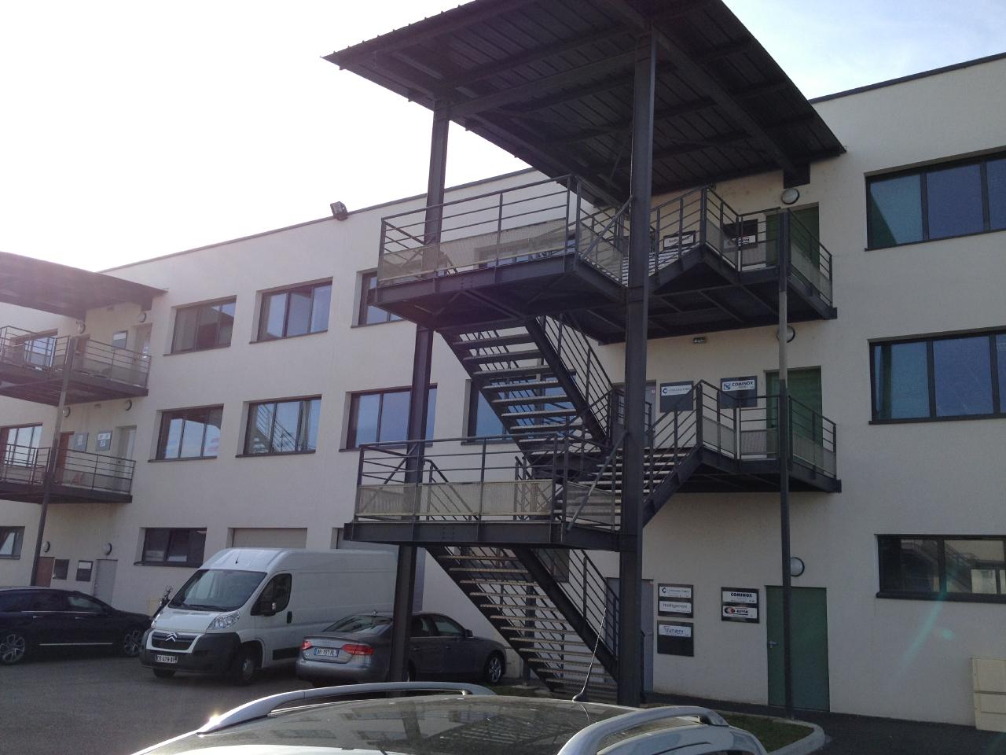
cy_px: 378
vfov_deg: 40.7
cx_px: 503
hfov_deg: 52.6
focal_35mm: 35
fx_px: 1017
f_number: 2.4
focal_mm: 4.28
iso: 50
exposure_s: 1/890
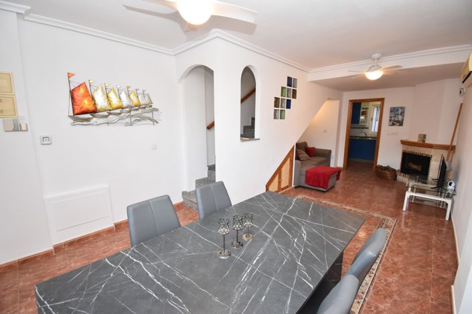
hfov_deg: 100.4
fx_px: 197
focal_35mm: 15
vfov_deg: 77.2
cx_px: 236
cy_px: 157
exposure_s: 1/125
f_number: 4.5
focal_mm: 10
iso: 1100
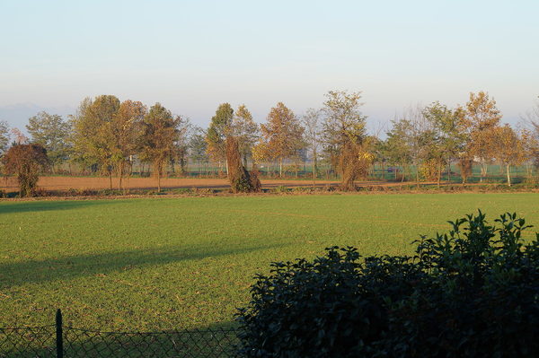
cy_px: 179
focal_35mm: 82
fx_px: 1234
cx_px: 270
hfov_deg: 24.6
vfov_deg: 16.5
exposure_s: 1/60
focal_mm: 55
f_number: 8
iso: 100
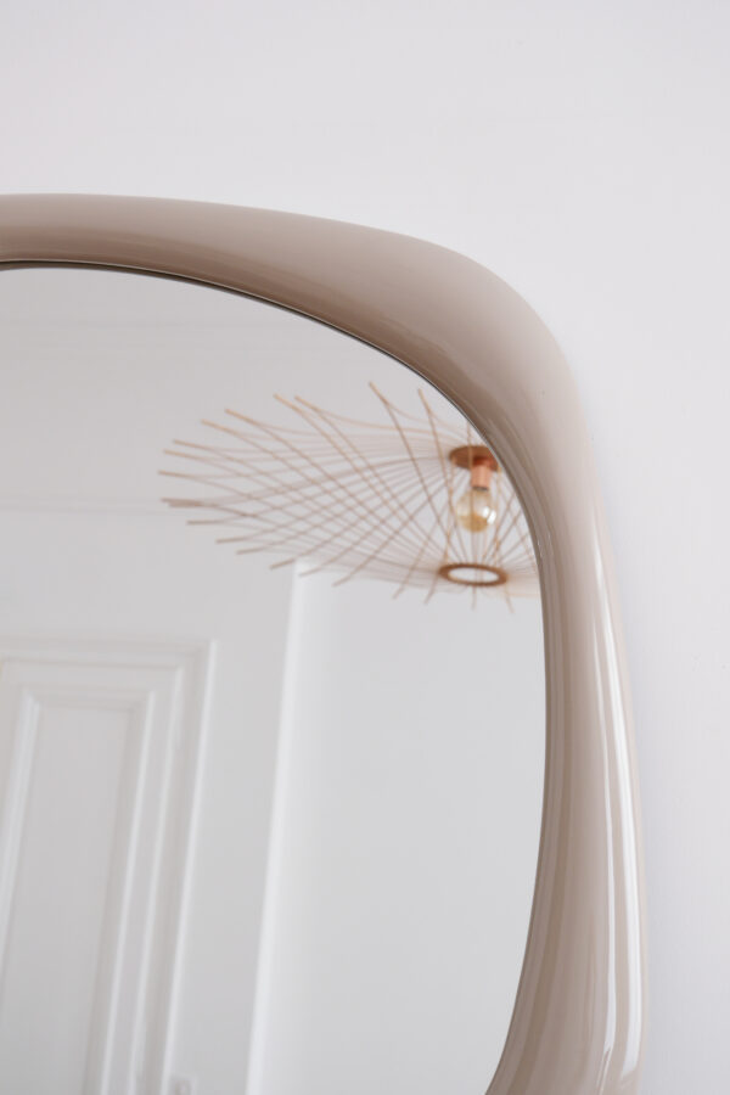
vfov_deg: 49.6
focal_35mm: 39
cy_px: 548
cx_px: 365
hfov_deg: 34.2
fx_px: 1186
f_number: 4
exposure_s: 1/40
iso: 200
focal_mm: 26
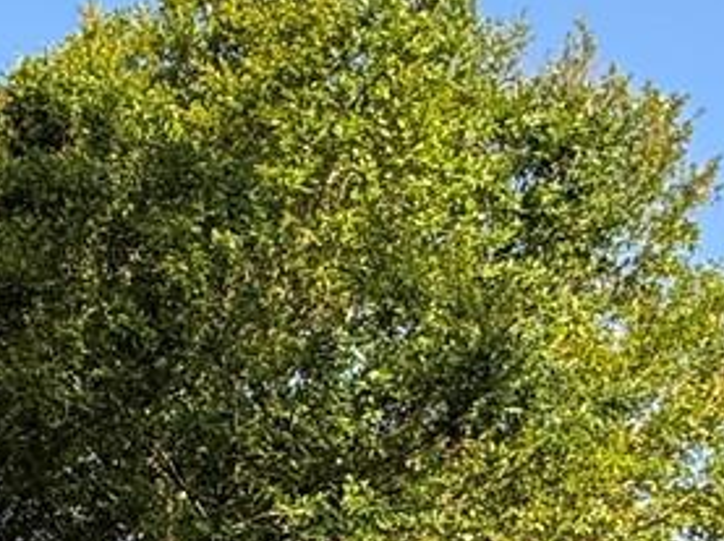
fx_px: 1692
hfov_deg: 19.6
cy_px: 808
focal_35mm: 81
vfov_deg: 16.6
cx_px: -478
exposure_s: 1/374
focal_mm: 2.22
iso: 64
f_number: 2.2
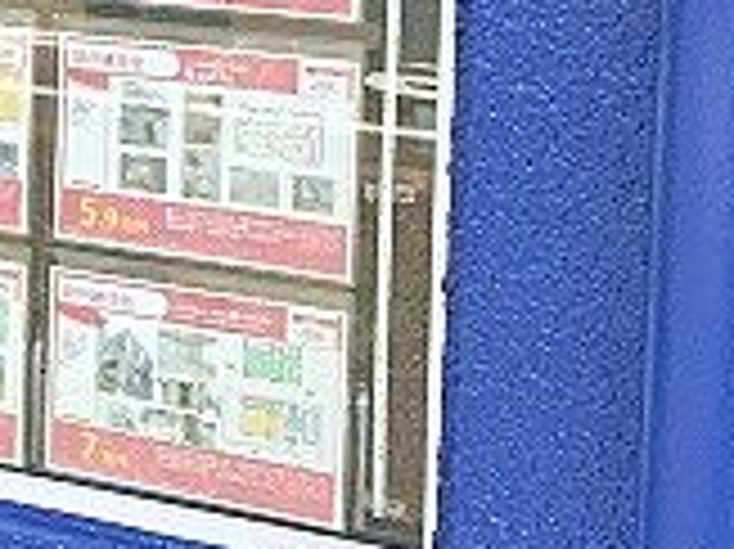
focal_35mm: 114
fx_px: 2415
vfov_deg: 12.7
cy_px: -112
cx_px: -432
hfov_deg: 15.6
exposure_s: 1/421
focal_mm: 4.15
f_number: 2.2
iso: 32
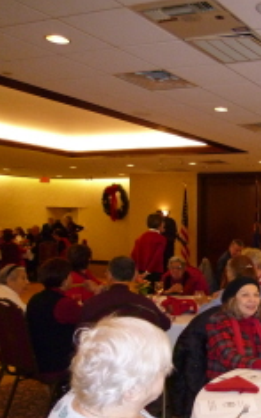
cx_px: 326
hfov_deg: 26.1
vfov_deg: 45.9
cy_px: 258
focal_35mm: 43
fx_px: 491
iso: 250
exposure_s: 1/60
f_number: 2.2
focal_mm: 4.3
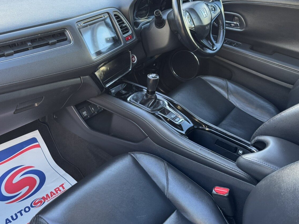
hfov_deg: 56.0
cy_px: 102
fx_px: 276
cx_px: 108
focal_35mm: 32
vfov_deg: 44.1
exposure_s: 1/121
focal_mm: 6.76
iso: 200
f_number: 1.78
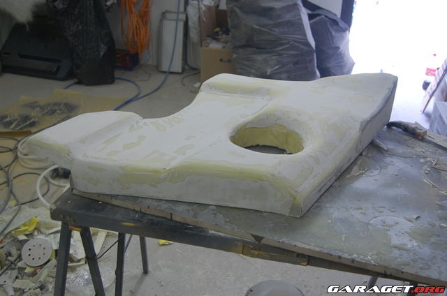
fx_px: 483
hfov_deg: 49.6
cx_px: 224
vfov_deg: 34.1
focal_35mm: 39
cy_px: 148
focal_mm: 26
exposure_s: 1/30
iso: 720
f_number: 4.2
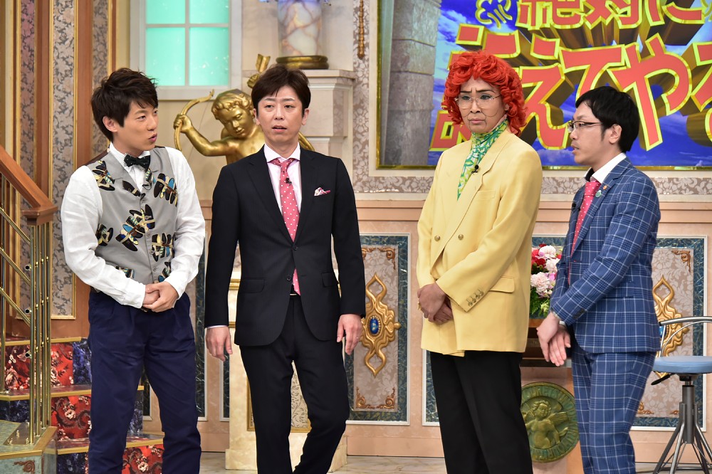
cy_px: 237
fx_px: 2471
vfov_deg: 11.0
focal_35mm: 125
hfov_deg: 16.4
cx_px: 356
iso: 3200
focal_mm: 125
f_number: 7.1
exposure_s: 1/200
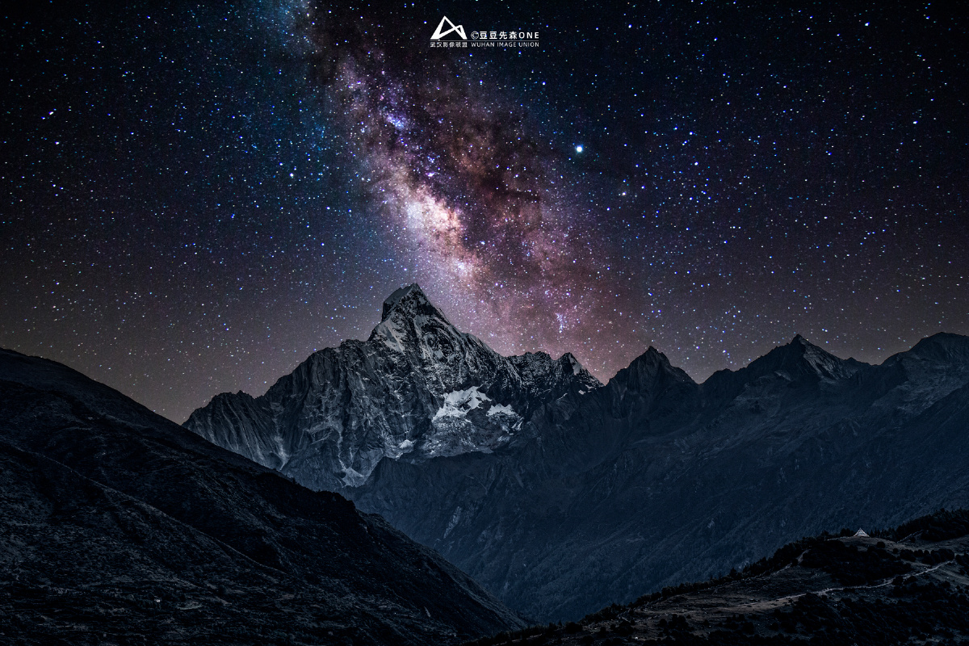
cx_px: 484
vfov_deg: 22.6
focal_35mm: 60
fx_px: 1615
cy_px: 323
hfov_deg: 33.4
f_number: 9
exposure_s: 1/4
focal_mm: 60
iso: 100
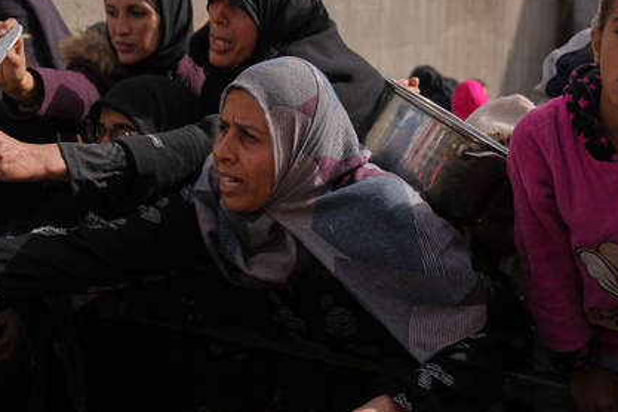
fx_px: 1013
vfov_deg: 22.9
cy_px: 144
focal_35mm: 59
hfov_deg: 32.8
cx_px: 111
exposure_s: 1/2500
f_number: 2.8
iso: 100
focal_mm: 24
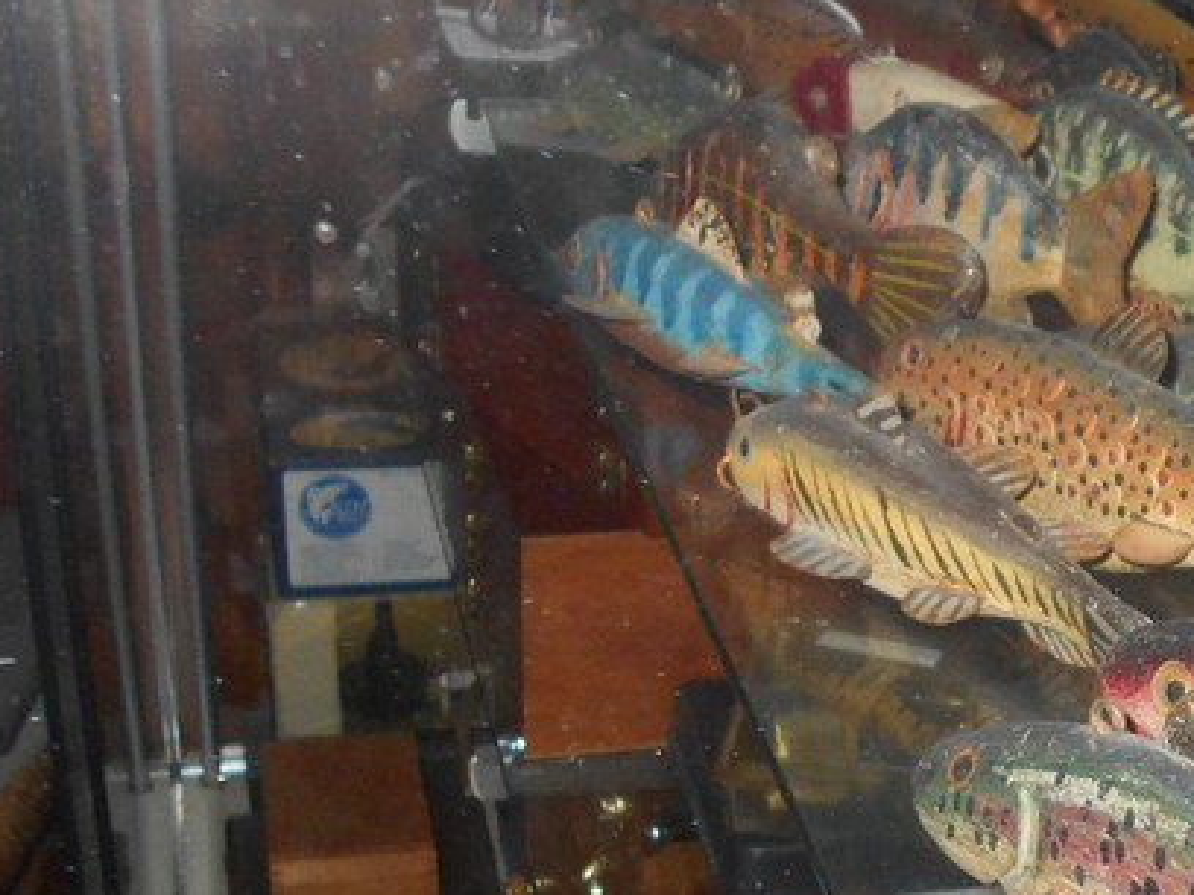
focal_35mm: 68
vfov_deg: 21.4
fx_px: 2346
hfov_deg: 26.4
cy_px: 676
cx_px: 1304
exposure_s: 1/25
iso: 200
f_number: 3.2
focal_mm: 4.6
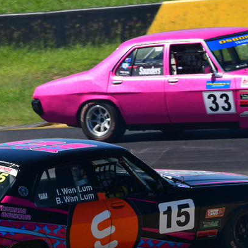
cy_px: 153
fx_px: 5536
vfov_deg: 2.6
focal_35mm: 683
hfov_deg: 2.6
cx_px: 57
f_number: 13
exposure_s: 1/640
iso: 500
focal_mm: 270
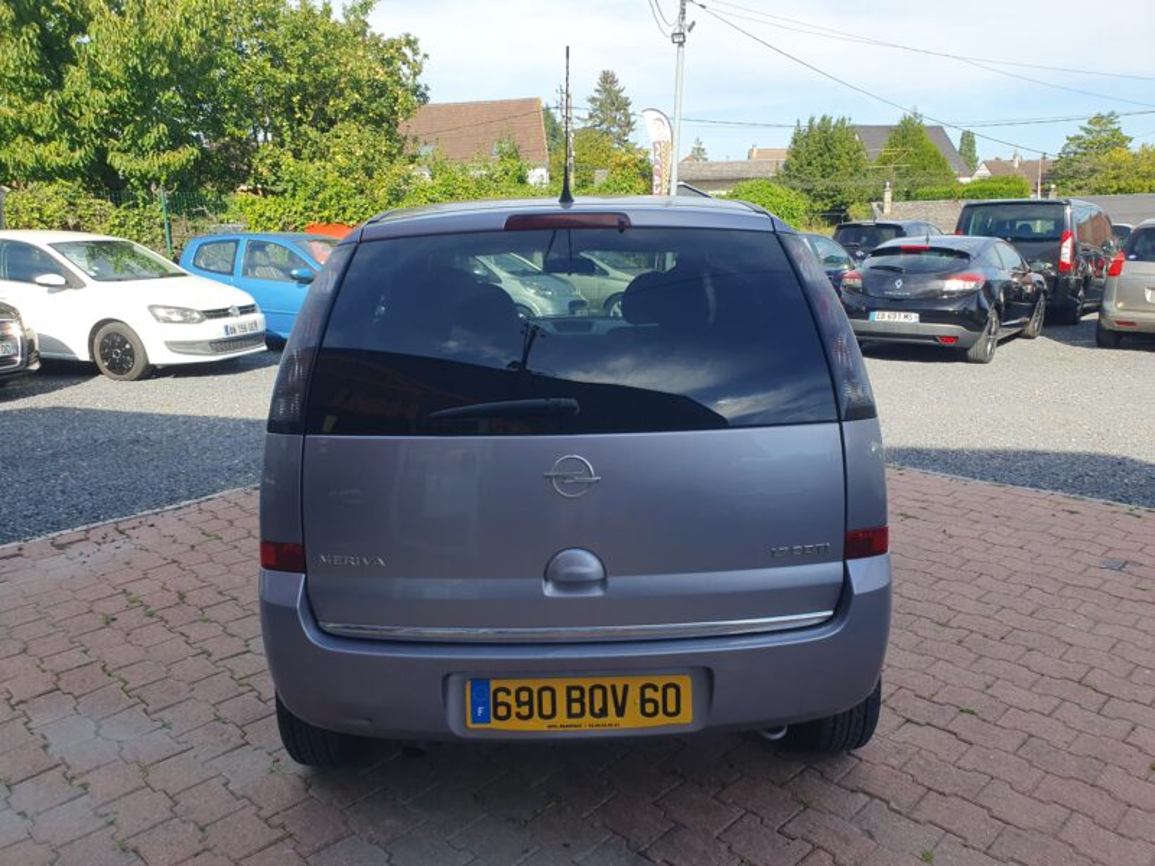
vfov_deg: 53.1
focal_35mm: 26
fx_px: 868
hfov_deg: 67.3
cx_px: 578
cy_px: 433
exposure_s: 1/858
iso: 50
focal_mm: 4.32
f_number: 2.4
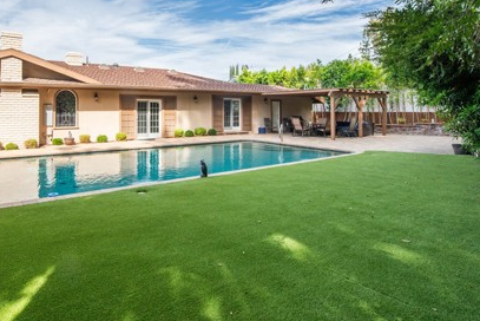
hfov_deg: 75.8
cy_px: 102
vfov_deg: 55.9
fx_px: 294
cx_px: 156
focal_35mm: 22
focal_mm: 14
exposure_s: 1/800
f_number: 7.1
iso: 400
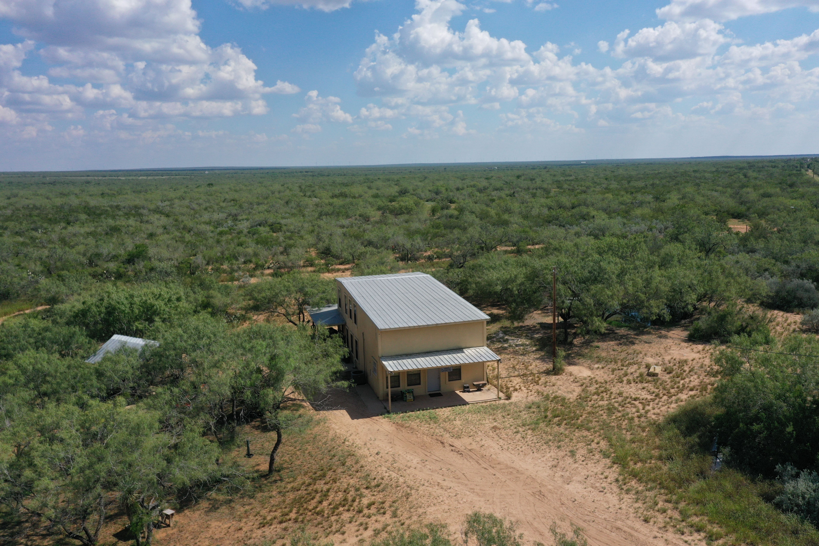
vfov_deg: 46.4
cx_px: 410
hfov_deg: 65.5
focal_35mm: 28
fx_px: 637
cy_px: 273
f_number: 7.1
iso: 200
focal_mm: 10.26
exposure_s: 1/60
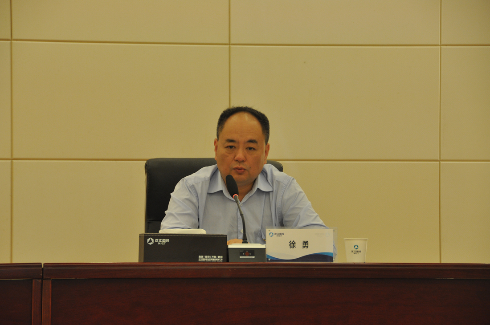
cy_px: 162
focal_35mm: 142
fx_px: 1937
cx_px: 245
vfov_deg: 9.6
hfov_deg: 14.4
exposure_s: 1/25
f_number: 7.1
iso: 500
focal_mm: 95
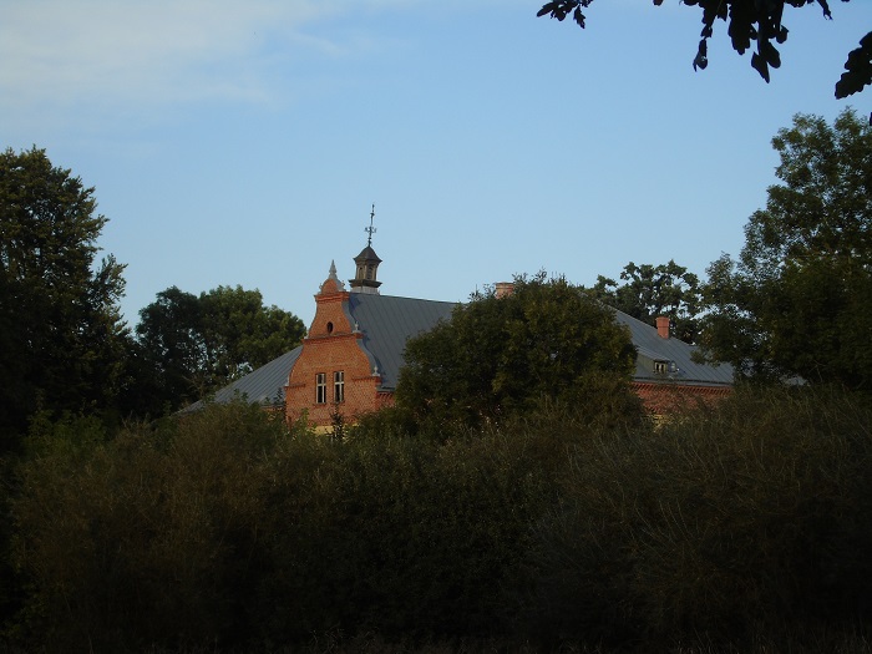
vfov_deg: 12.0
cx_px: 436
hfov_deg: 15.9
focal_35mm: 124
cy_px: 327
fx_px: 3124
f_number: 4.8
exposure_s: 1/250
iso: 80
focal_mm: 22
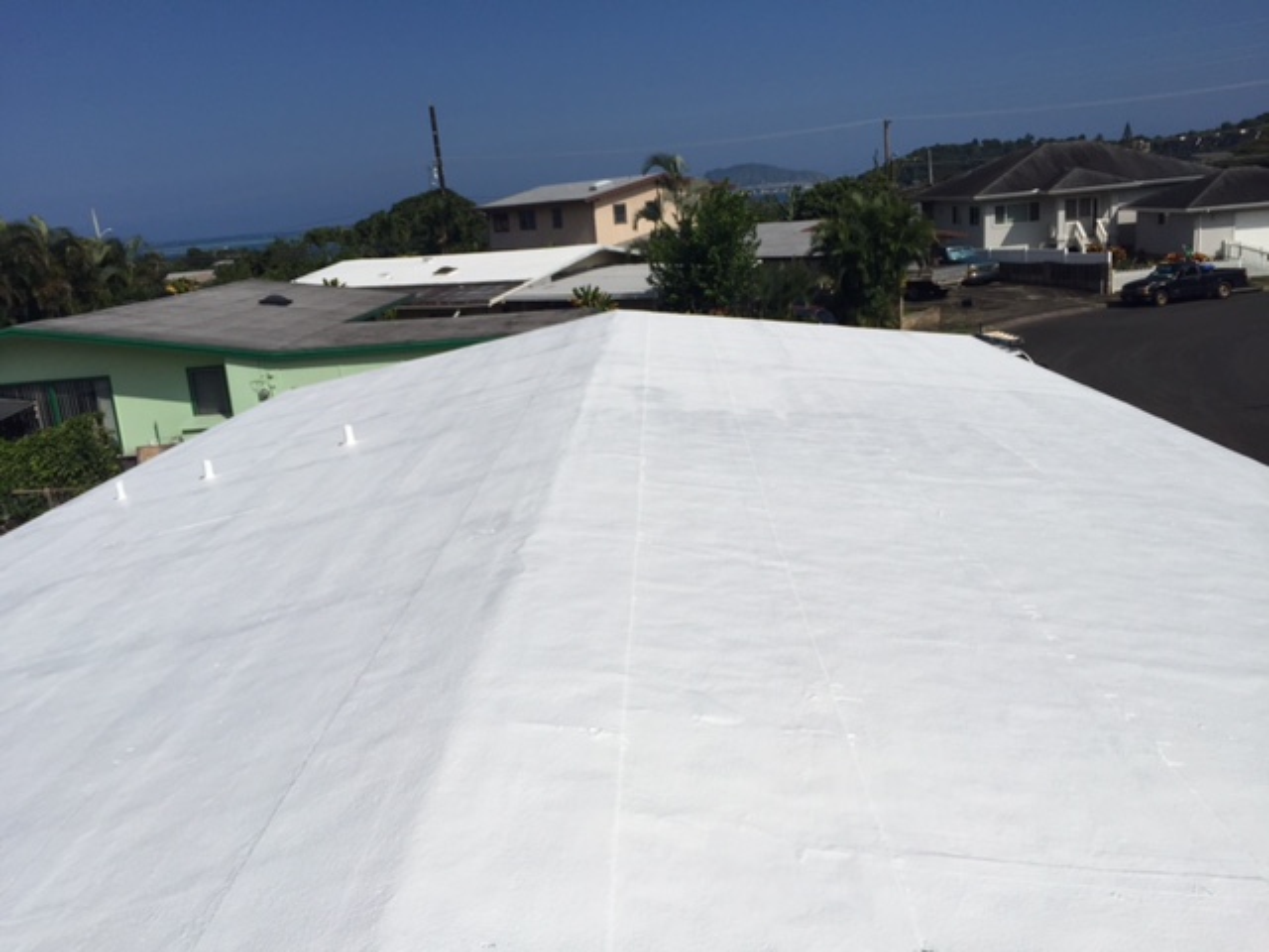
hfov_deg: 61.7
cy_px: 476
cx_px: 634
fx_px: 1063
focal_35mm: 29
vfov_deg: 48.2
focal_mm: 4.15
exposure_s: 1/7937
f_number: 2.2
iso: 32
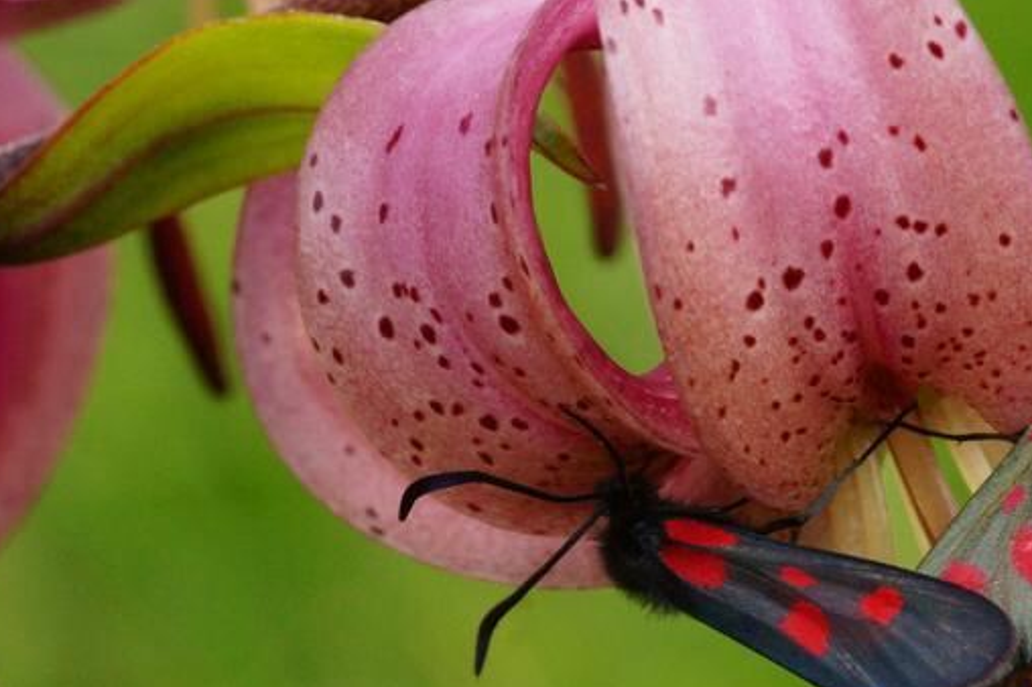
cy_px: 543
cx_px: 829
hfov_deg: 6.6
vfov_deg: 4.4
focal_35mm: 310
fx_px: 8880
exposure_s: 1/200
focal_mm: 105
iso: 800
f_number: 13
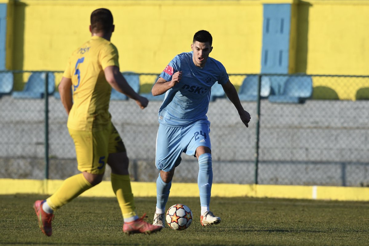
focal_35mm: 600
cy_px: 123
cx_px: 184
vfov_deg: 2.3
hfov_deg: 3.4
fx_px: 6147
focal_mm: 400
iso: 800
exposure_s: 1/6400
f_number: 4
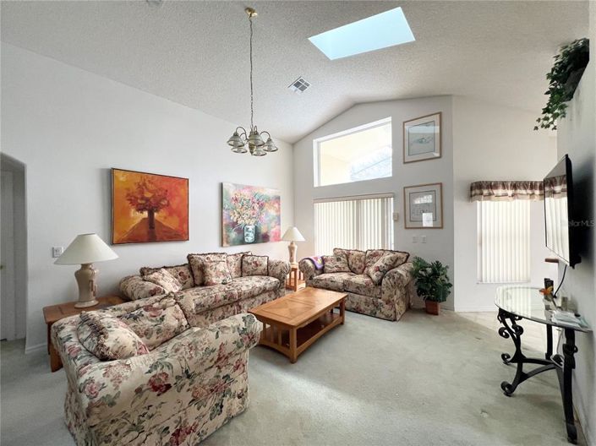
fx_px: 224
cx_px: 298
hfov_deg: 106.2
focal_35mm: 13
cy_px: 223
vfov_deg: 89.9
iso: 80
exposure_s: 1/99
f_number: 1.8
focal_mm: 1.57
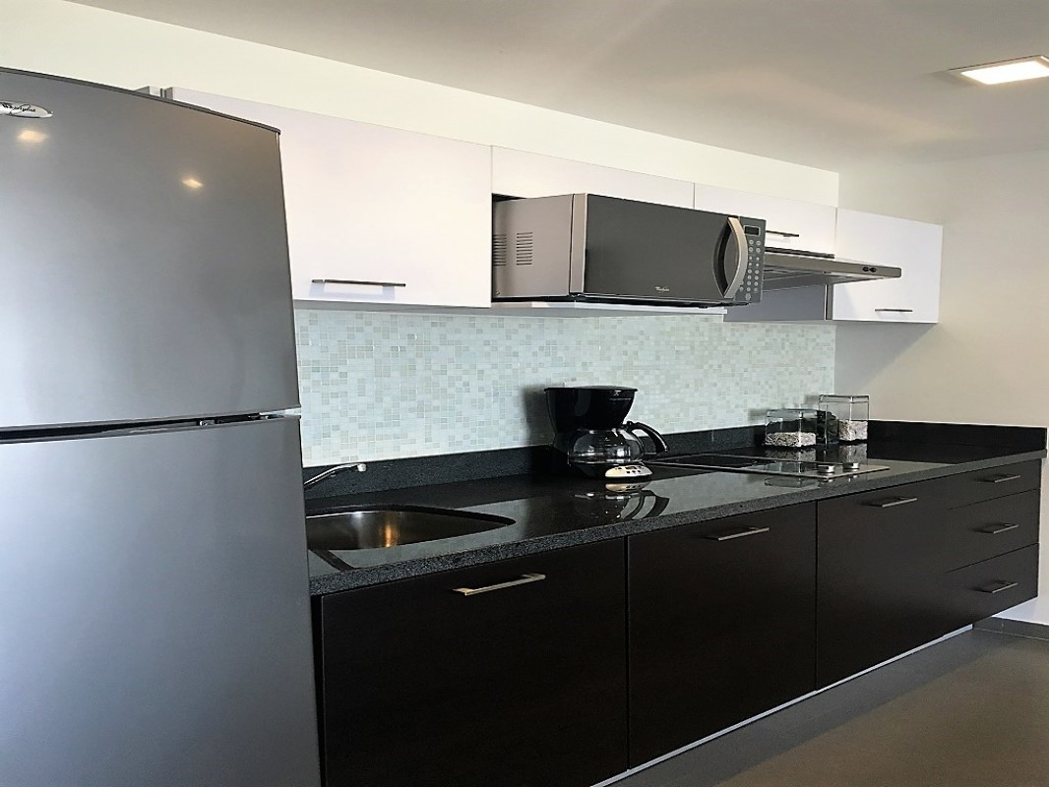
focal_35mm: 29
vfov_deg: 48.2
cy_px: 394
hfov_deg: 61.6
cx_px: 524
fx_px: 879
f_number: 2.2
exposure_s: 1/30
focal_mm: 4.15
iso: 100
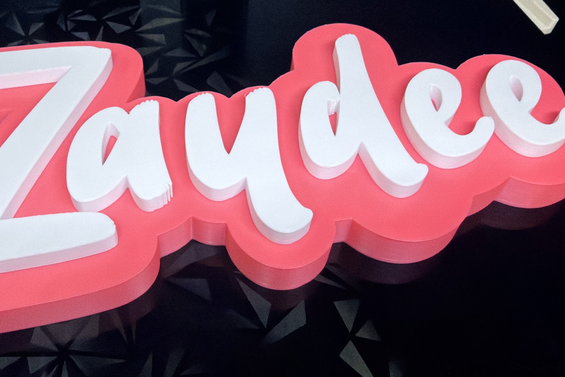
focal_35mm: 35
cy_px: 151
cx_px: 255
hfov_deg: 54.3
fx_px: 549
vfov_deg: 37.7
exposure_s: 1/120
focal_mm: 2.22
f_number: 2.2
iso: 320
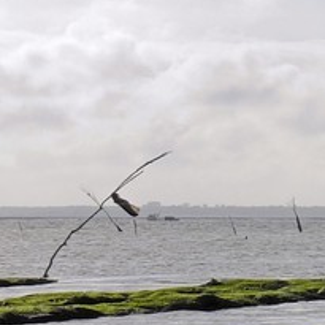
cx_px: 1091
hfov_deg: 6.5
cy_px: 273
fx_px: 2528
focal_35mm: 238
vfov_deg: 7.3
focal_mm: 24
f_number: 13
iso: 100
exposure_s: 1/160
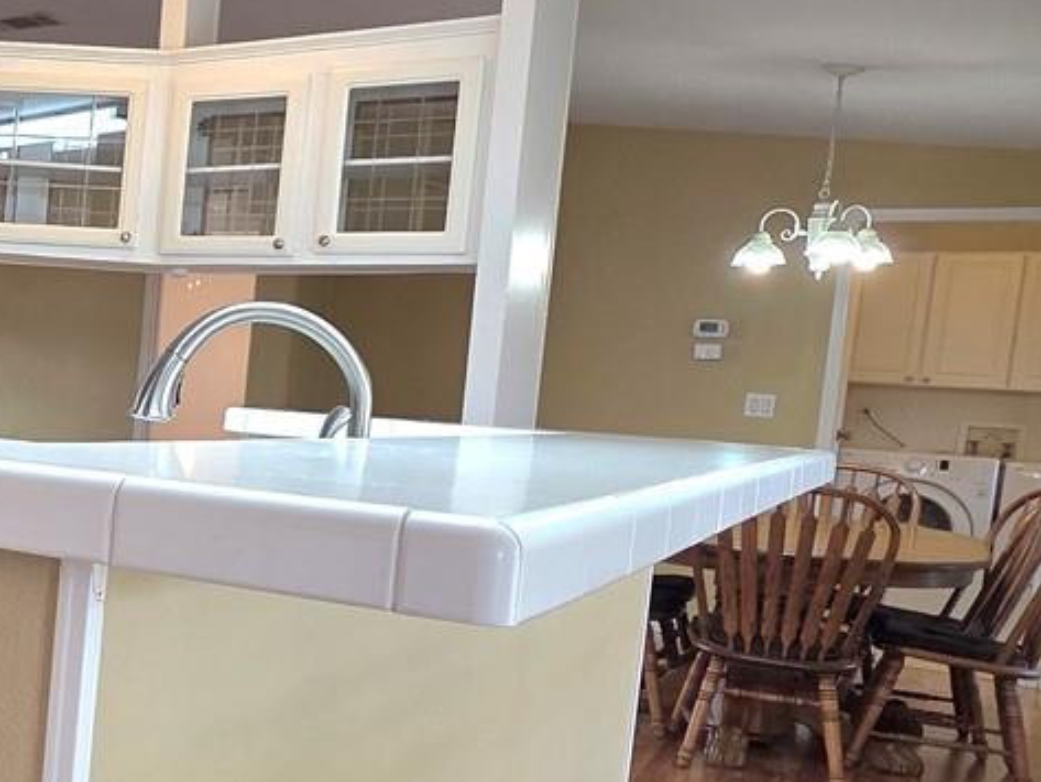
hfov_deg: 33.4
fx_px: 1324
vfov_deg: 32.7
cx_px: -262
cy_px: 496
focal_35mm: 44
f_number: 1.9
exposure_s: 1/120
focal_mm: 2.2
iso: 100
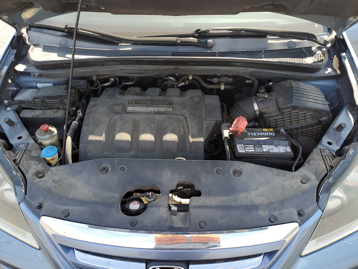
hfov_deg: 67.3
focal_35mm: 26
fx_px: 269
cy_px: 134
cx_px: 179
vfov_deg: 53.1
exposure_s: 1/417
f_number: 1.5
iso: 50
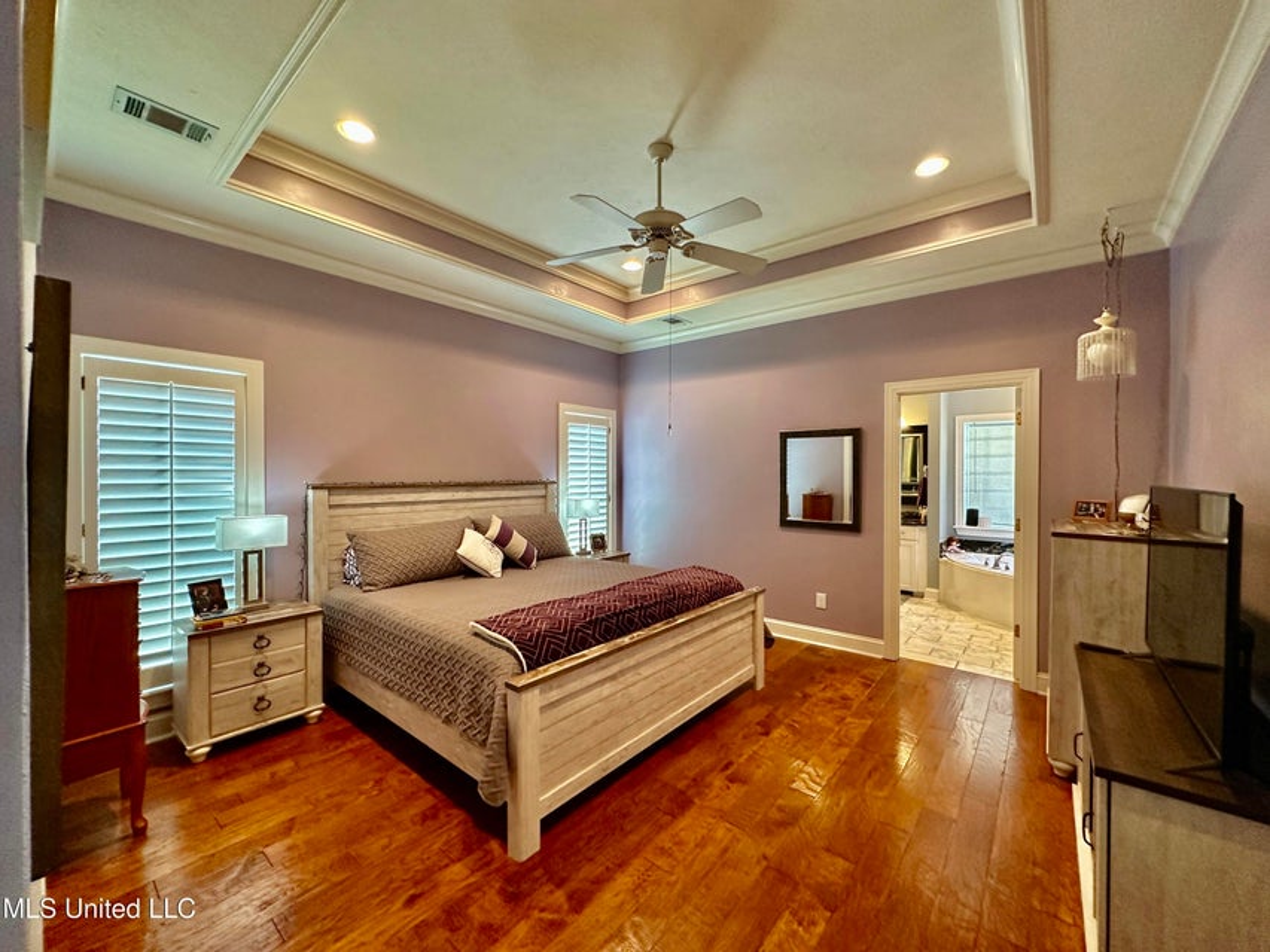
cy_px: 476
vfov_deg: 85.7
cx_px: 635
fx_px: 514
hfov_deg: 102.1
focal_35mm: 14
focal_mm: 2.22
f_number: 2.2
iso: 320
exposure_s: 1/60
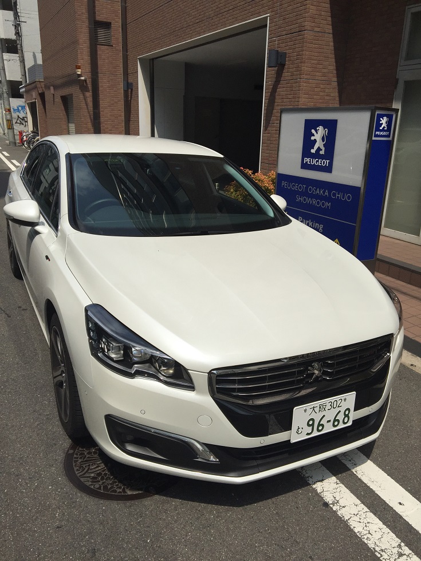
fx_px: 470
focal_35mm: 29
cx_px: 210
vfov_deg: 61.7
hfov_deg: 48.2
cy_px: 280
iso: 32
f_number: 2.2
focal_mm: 4.15
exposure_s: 1/4405
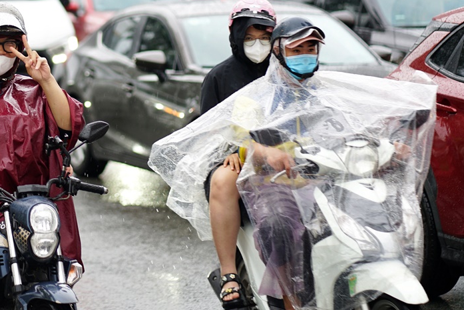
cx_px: 93
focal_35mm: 156
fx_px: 2011
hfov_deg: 13.1
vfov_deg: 8.8
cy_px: 82
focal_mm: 85
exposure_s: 1/250
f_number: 1.8
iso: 200
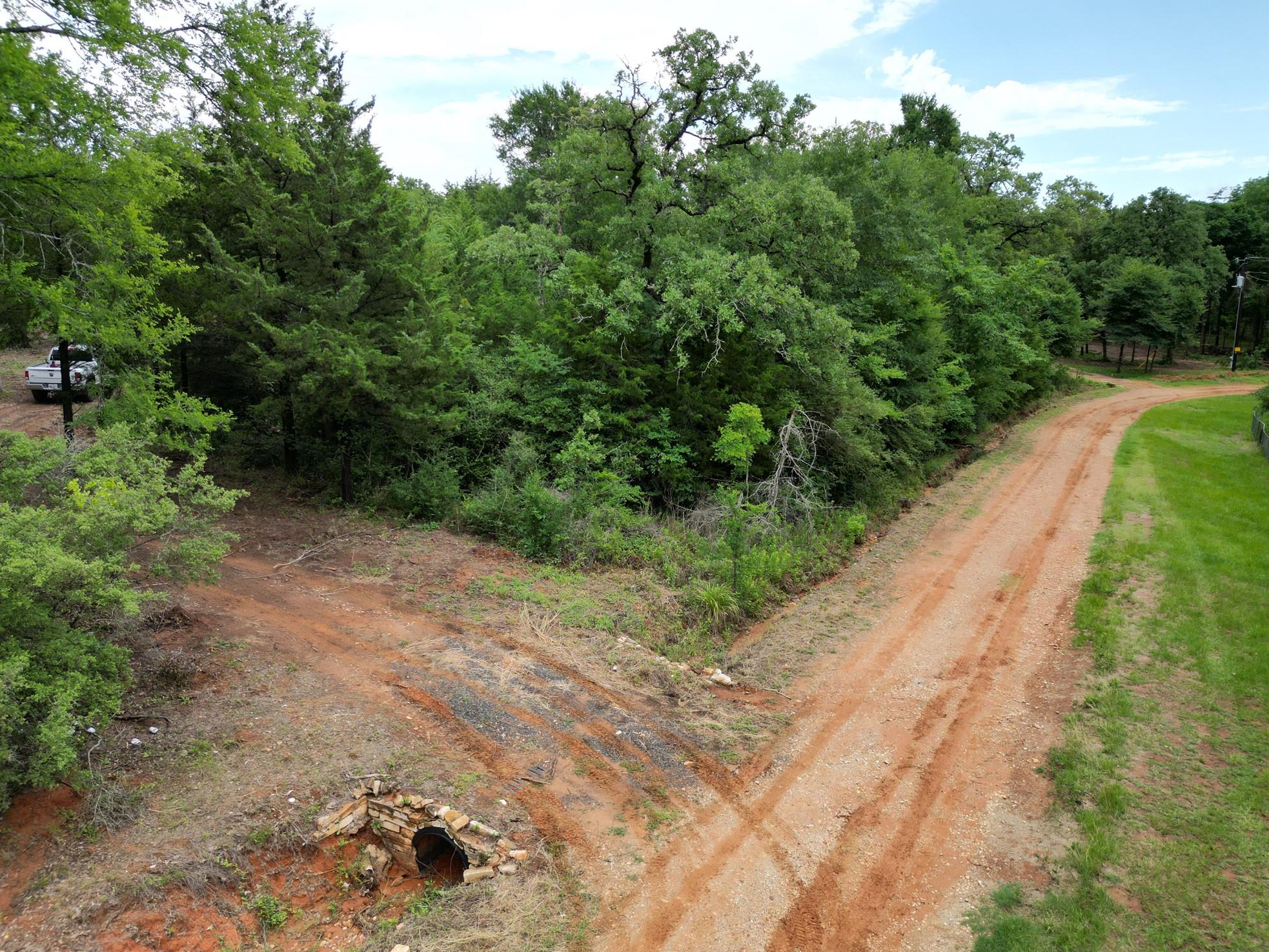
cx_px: 614
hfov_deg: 69.4
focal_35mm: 25
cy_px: 460
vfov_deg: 54.9
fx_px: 917
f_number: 1.7
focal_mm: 6.72
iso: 100
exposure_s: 1/1250
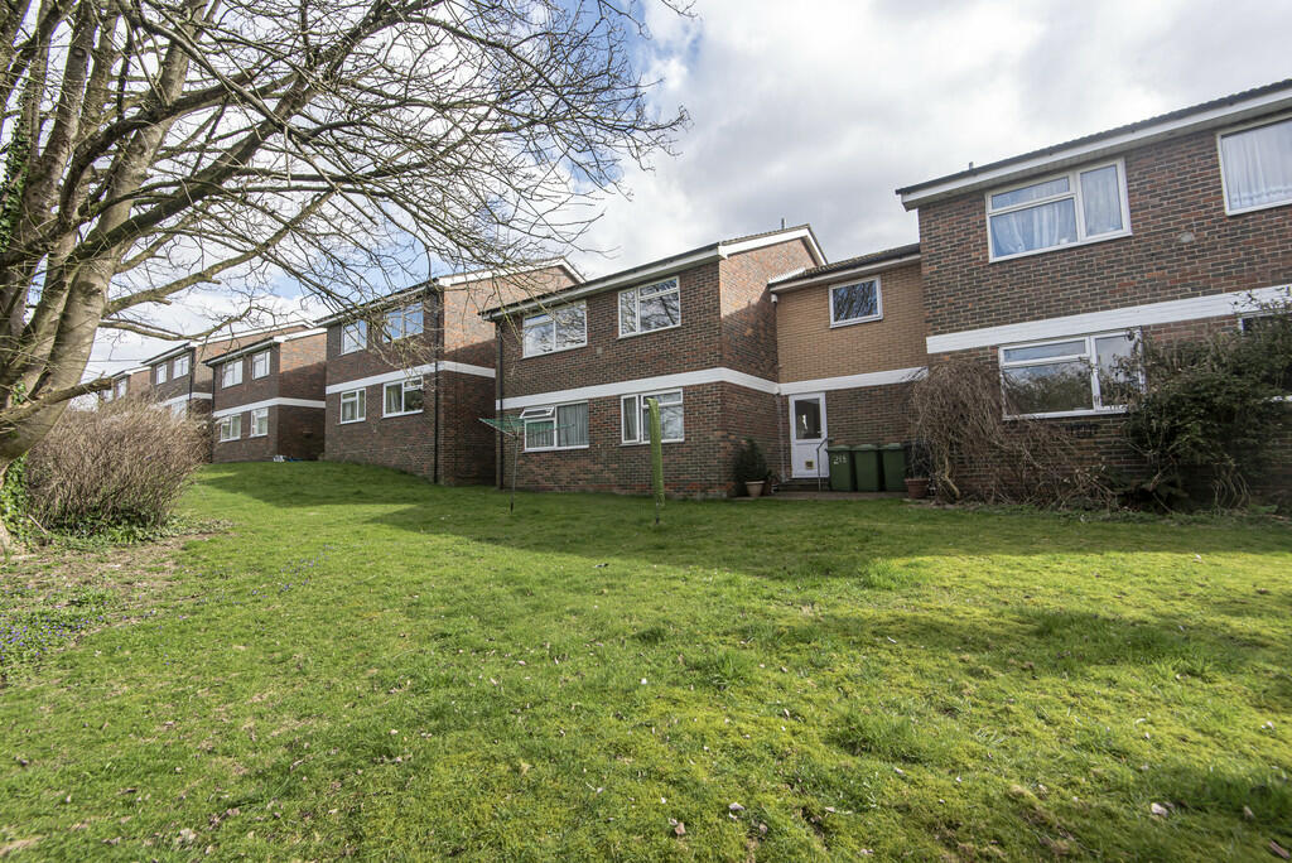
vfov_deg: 73.8
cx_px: 646
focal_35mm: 16
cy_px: 432
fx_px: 575
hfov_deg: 96.7
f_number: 9
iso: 320
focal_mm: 16
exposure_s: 1/200
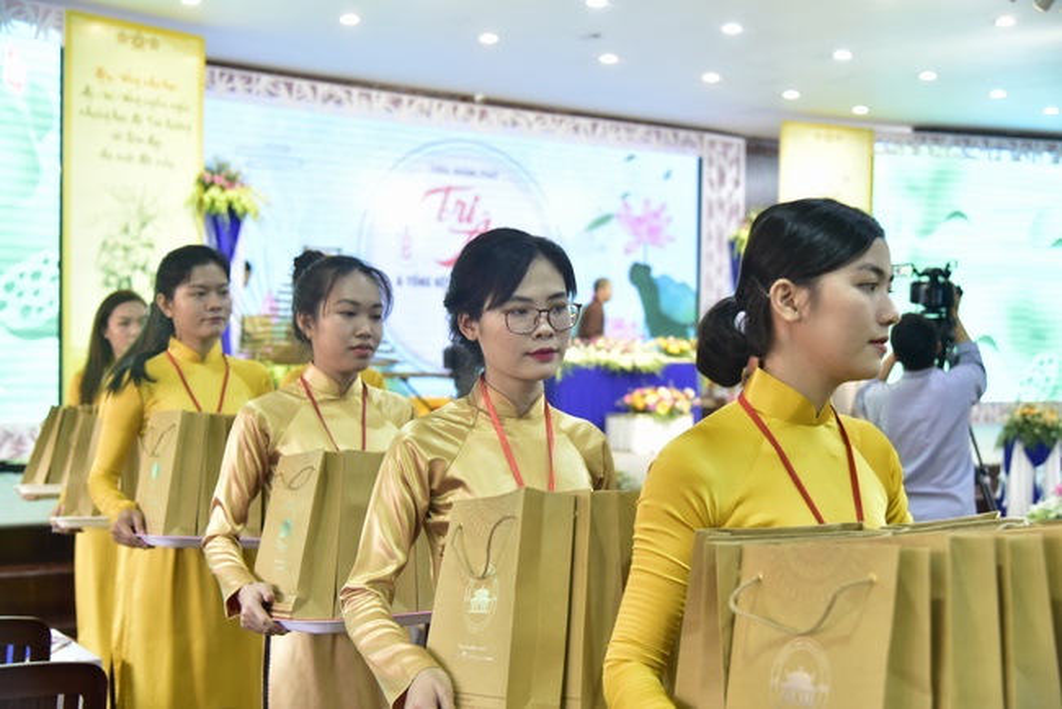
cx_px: 531
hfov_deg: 44.5
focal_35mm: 44
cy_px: 354
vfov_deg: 30.5
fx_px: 1299
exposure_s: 1/60
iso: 2000
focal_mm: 44
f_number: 4
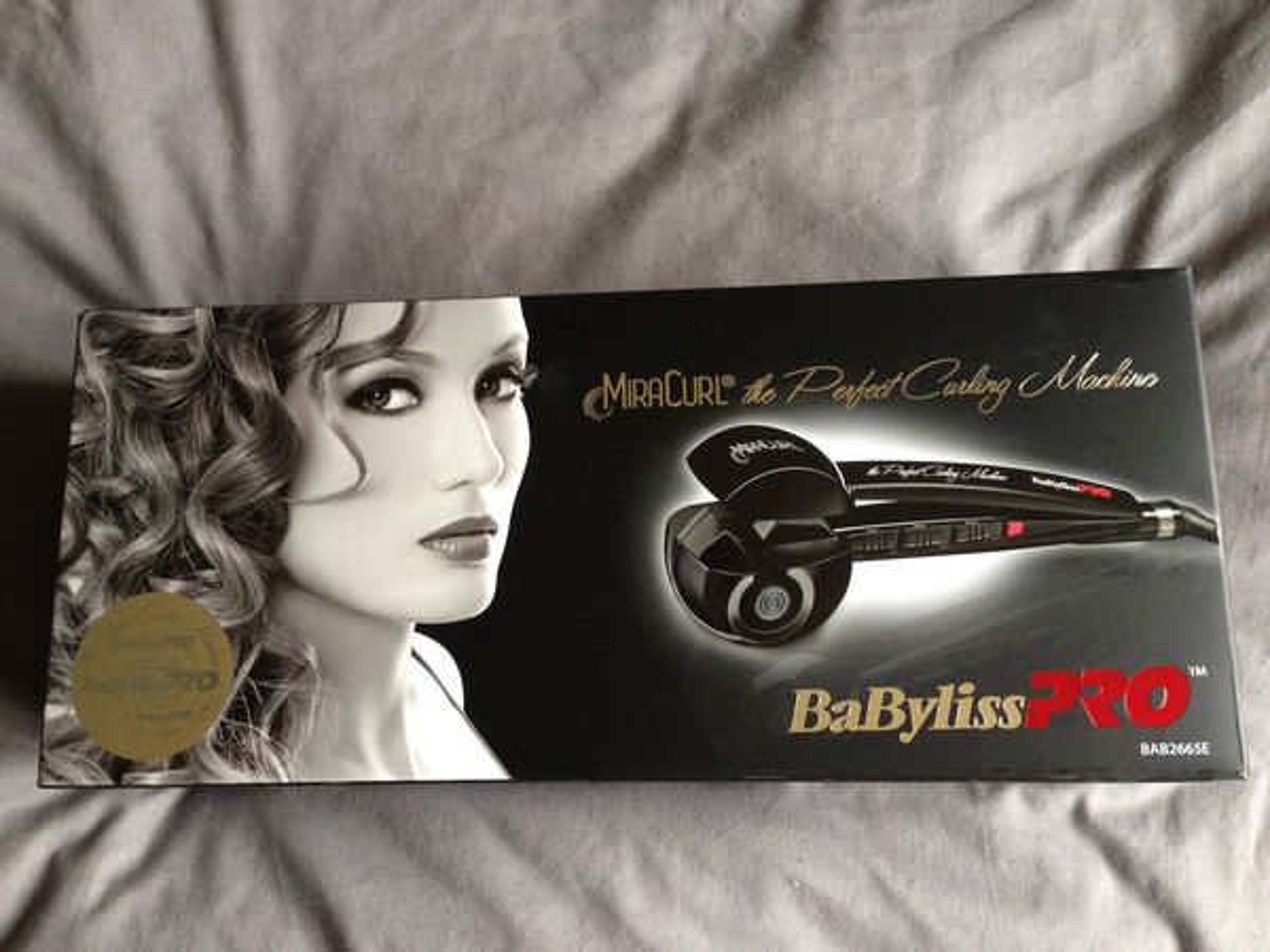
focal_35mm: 33
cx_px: 635
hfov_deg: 55.4
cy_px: 476
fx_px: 1211
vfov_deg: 42.9
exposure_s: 1/20
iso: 160
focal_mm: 4.12
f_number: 2.4
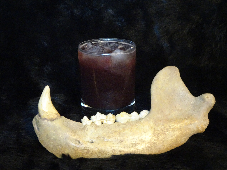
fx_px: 420
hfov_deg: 30.3
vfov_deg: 22.9
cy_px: 85
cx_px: 114
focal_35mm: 64
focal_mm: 10.95
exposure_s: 1/10
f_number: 4.5
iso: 1600
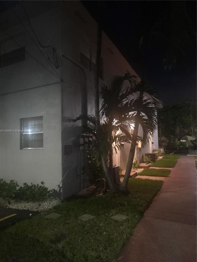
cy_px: 131
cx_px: 98
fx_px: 182
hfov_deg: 56.8
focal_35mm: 24
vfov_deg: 71.6
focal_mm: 5
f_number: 1.8
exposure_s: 1/11
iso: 500
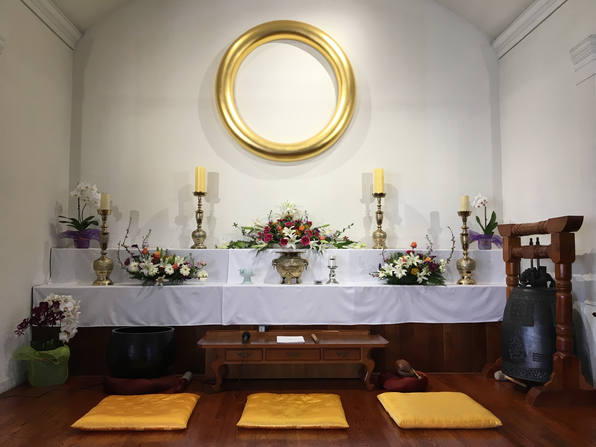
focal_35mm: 29
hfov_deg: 61.7
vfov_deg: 48.2
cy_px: 224
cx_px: 298
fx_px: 499
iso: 25
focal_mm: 4.15
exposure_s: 1/30
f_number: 2.2
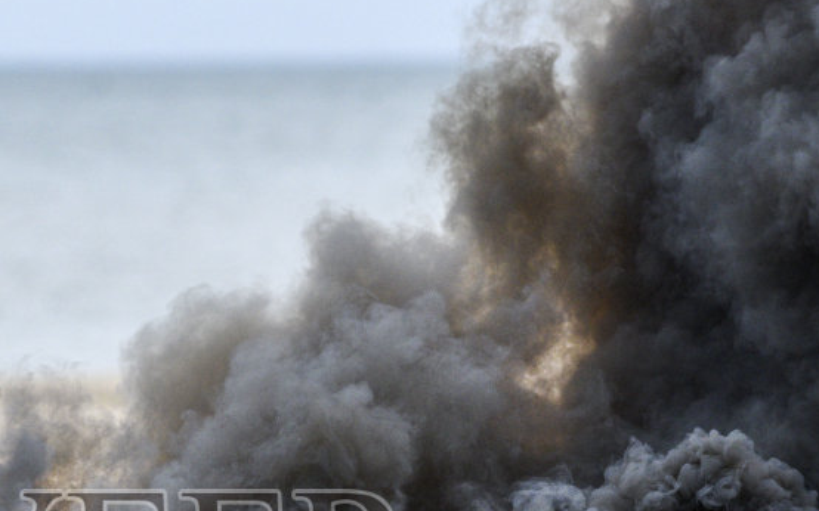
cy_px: 591
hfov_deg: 4.0
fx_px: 11827
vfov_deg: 2.5
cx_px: 177
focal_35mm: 530
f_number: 4.5
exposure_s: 1/2000
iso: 800
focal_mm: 180
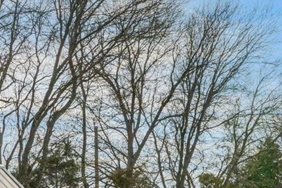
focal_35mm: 138
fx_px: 1081
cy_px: 194
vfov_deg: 9.9
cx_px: 261
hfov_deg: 14.7
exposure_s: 1/100
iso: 100
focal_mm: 29
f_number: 10
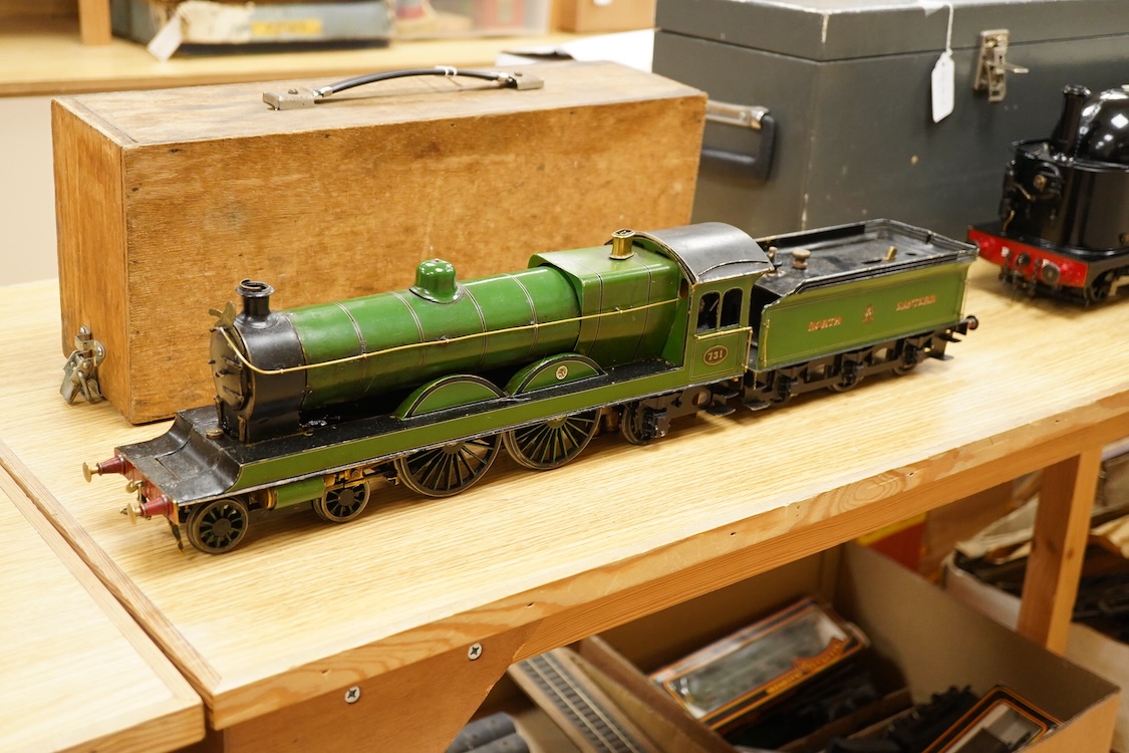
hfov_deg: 43.6
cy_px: 376
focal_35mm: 45
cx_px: 564
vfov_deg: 29.9
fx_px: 1411
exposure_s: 1/125
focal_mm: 30
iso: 2000
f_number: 3.5
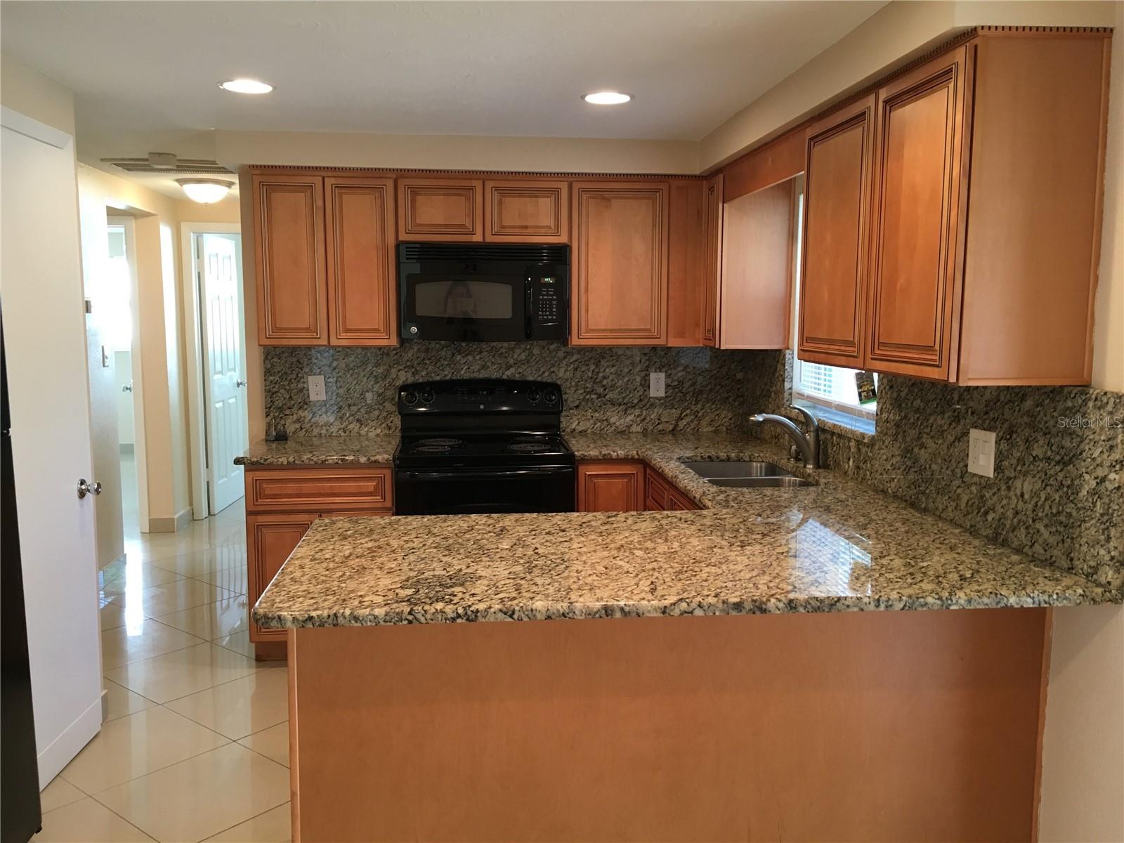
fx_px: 942
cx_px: 562
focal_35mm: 29
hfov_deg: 61.7
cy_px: 422
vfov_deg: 48.2
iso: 100
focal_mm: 4.15
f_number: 2.2
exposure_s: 1/30
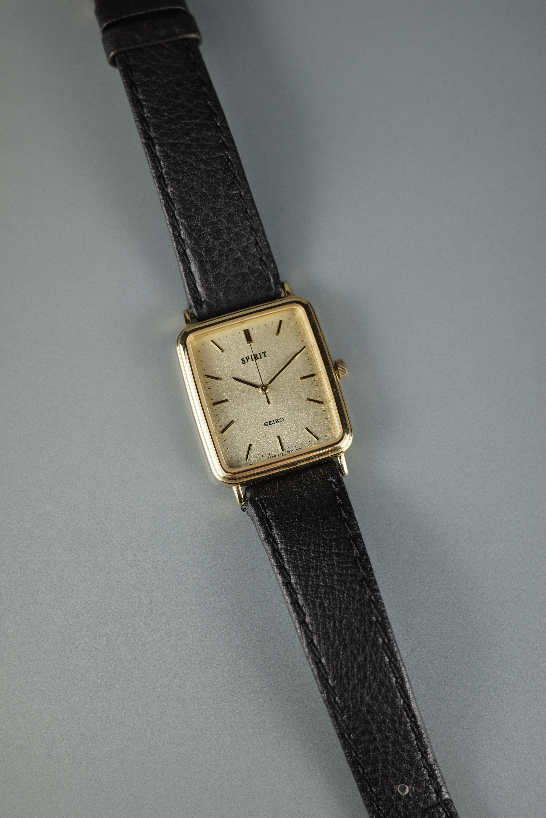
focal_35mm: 40
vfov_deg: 48.5
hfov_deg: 33.4
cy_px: 409
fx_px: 910
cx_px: 273
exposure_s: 1/80
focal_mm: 26
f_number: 3.5
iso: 200
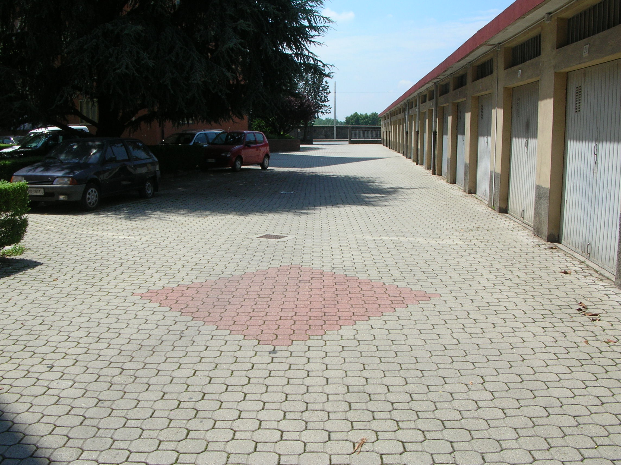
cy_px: 232
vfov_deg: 40.6
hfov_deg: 52.7
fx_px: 627
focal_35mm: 35
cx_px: 310
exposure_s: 1/294
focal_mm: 5.8
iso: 50
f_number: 5.6
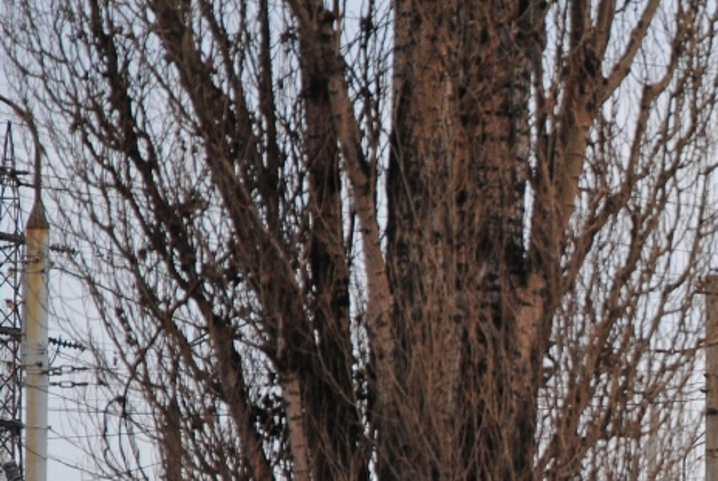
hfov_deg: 5.9
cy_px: 474
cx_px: 871
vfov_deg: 3.9
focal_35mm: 349
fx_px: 6972
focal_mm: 90
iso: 200
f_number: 5.6
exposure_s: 1/160
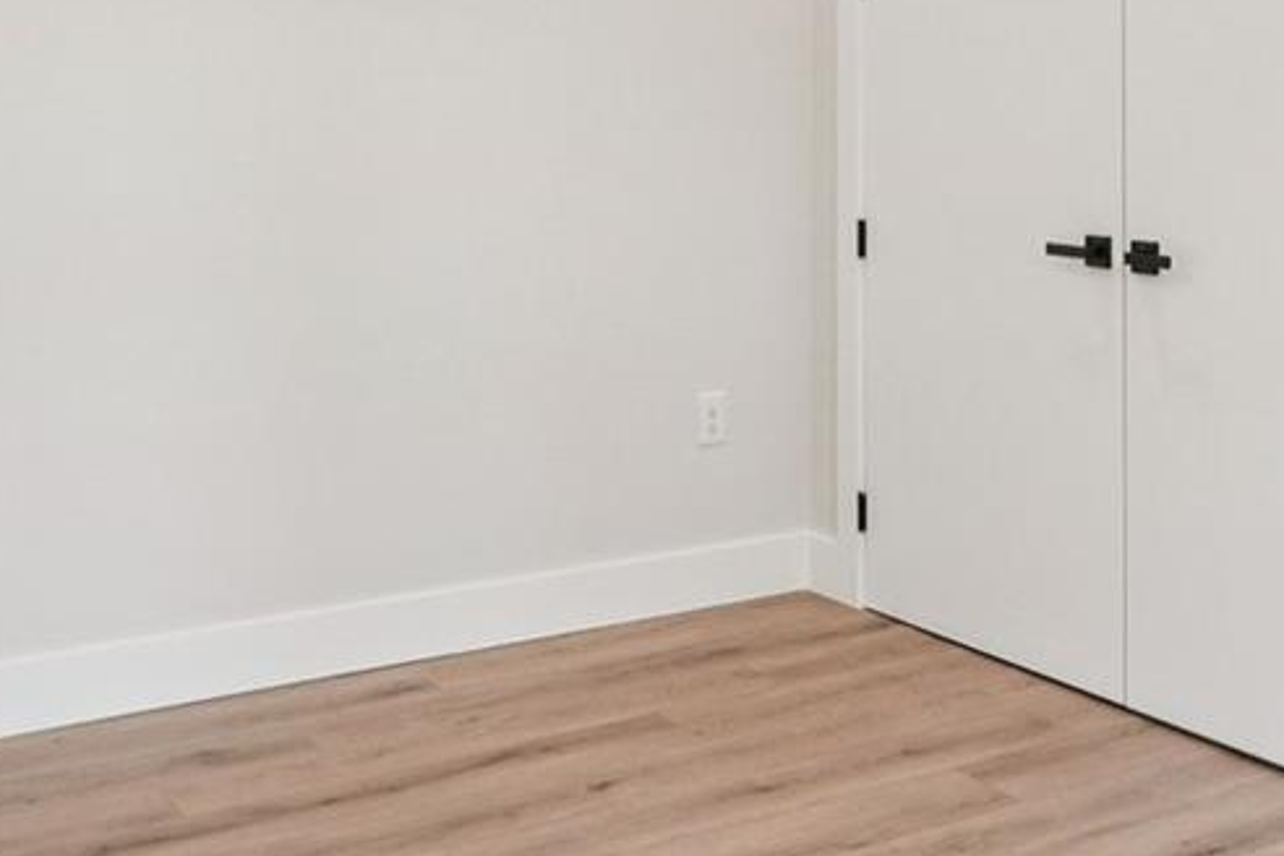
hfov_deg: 37.8
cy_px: 81
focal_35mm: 52
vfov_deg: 25.2
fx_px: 1855
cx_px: 838
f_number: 8
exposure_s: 1/25
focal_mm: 16
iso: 400
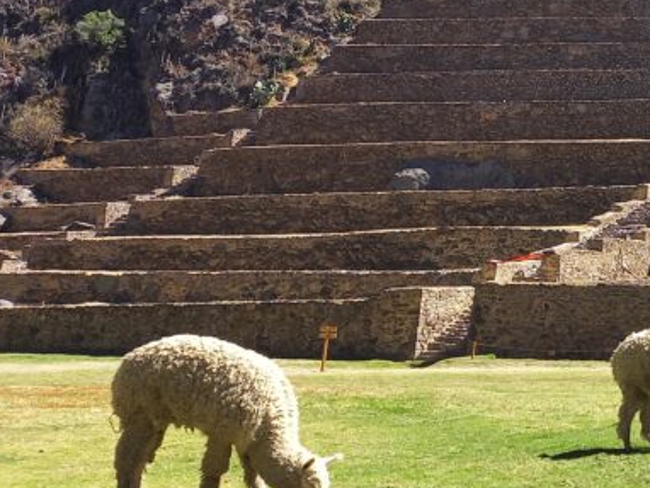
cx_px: 800
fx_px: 1259
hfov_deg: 25.6
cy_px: 5
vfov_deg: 21.2
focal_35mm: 67
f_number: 1.8
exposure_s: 1/407
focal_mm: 4.65
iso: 50
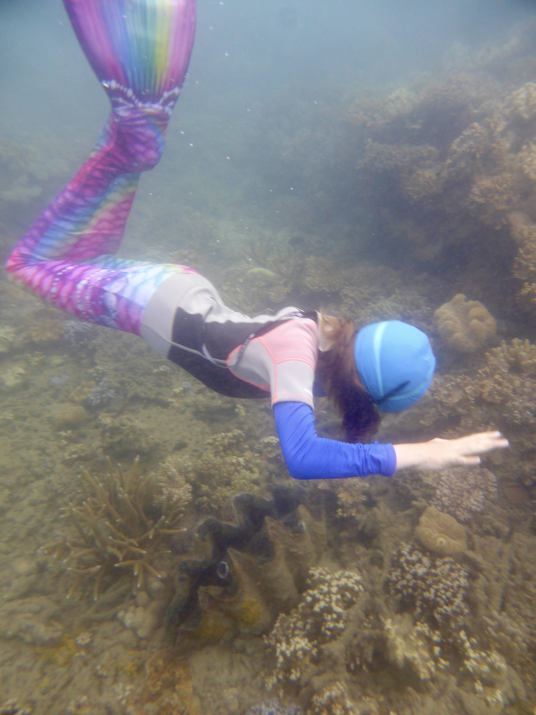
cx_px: 268
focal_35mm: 24
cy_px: 358
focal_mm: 4.3
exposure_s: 1/160
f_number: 3.3
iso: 100
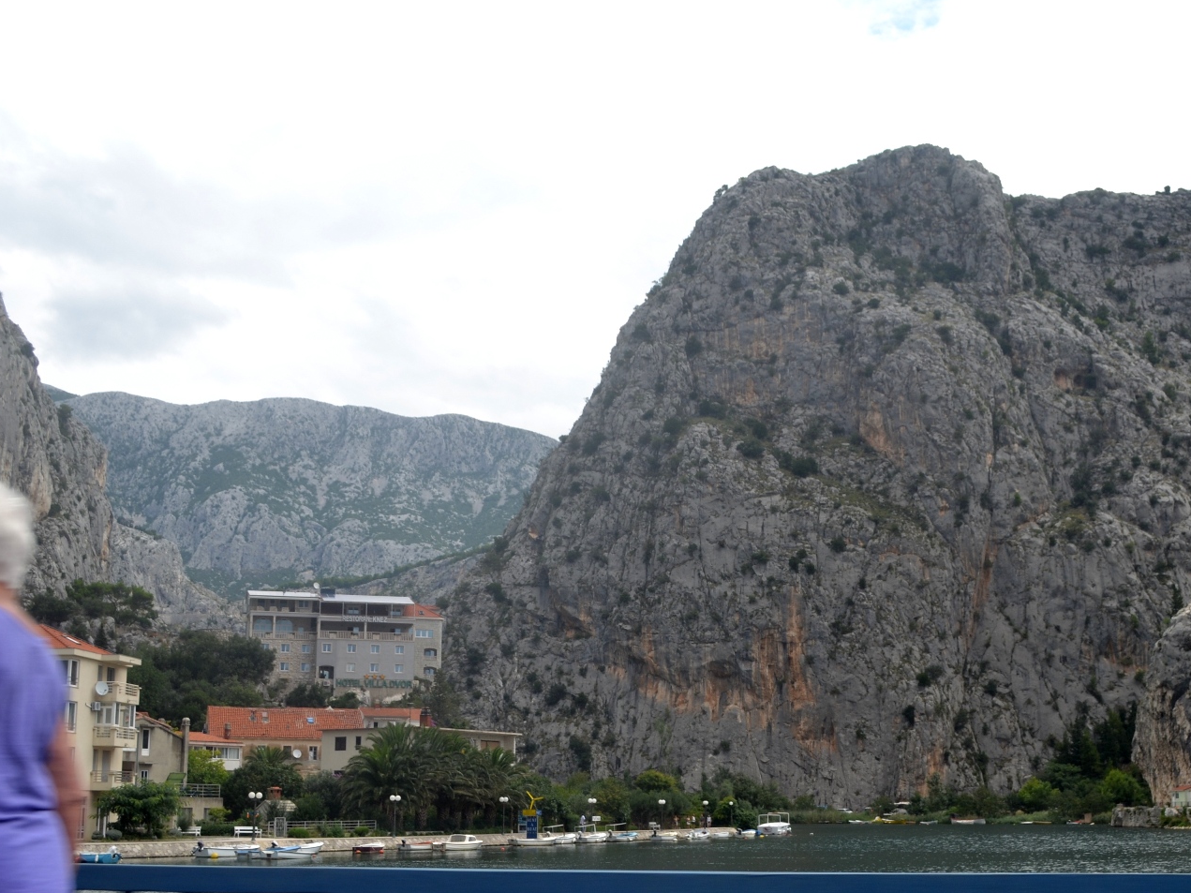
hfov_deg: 41.1
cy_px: 495
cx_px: 700
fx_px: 1583
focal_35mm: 46
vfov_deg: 31.5
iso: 100
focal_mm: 22
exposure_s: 1/200
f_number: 7.1
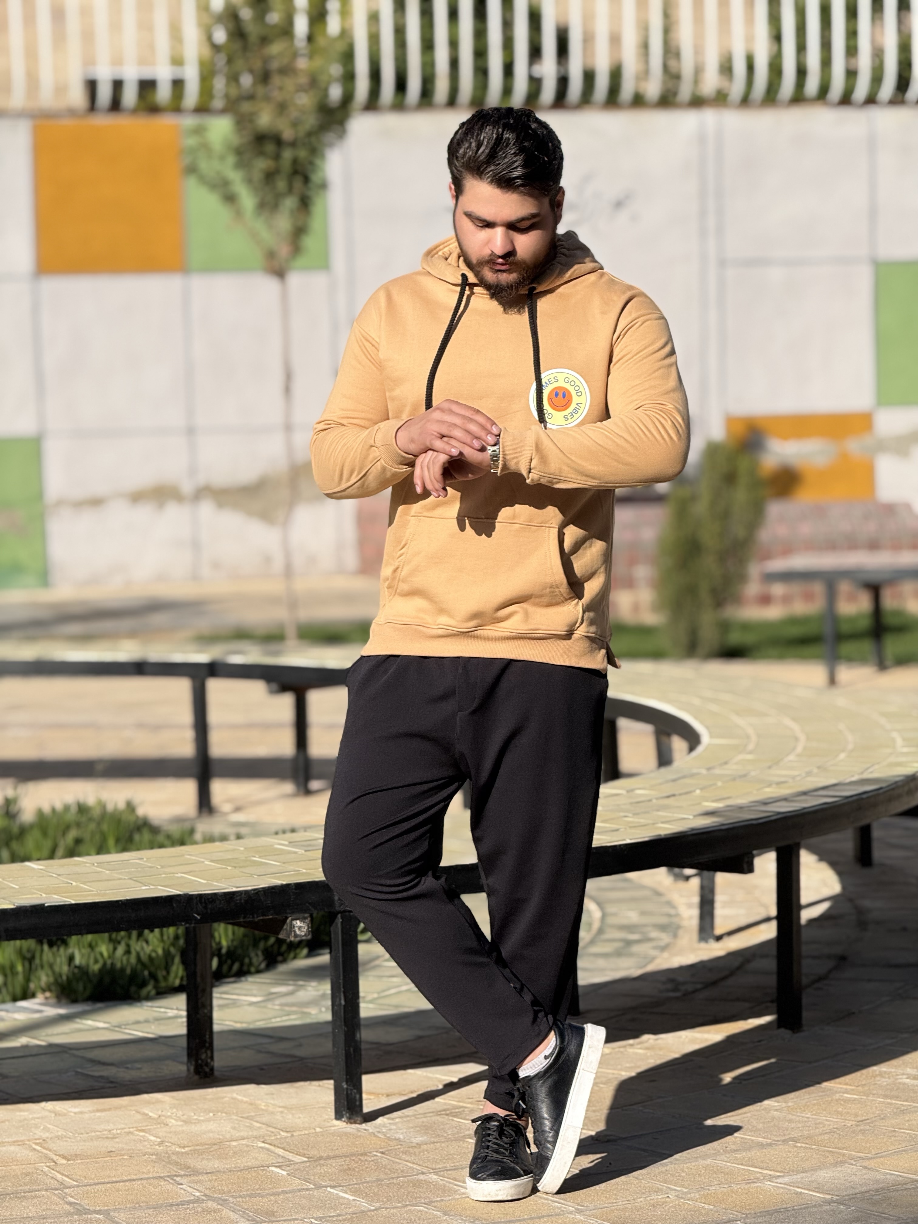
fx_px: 4243
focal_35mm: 120
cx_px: 459
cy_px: 612
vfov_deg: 16.4
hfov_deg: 12.3
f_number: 2.8
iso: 50
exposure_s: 1/2283
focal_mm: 15.66
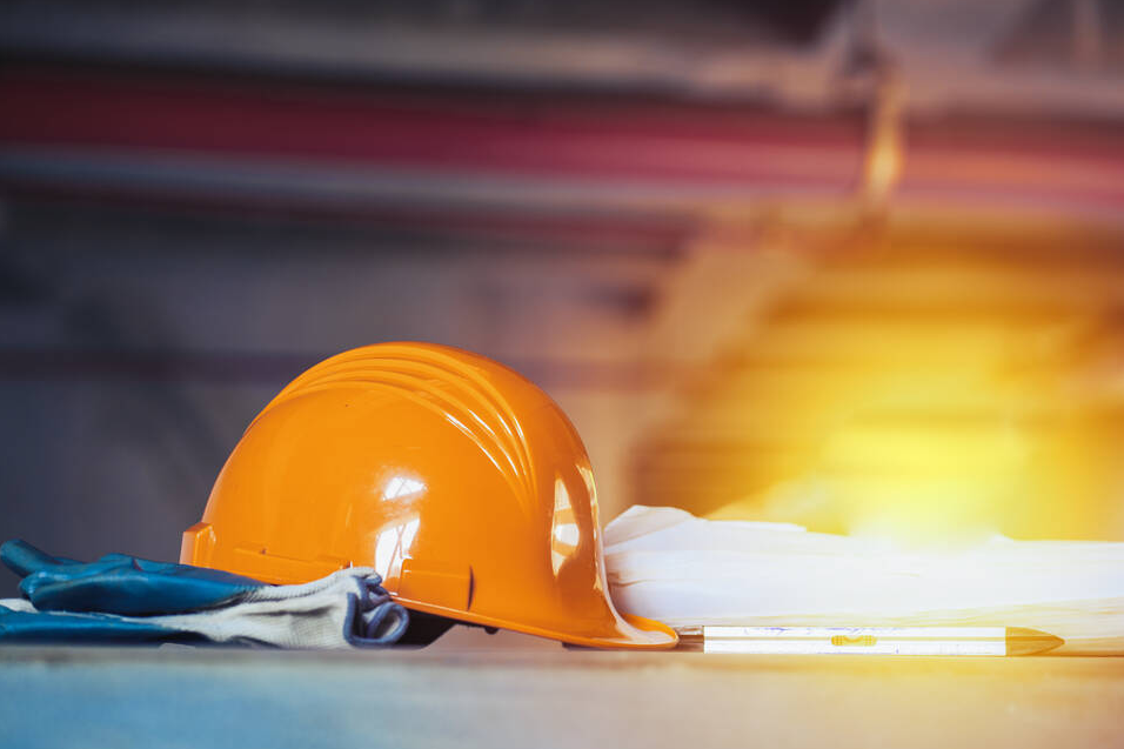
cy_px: 368
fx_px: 2841
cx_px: 571
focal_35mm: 91
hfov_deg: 22.4
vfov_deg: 15.0
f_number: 3.5
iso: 400
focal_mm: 85
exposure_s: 1/100
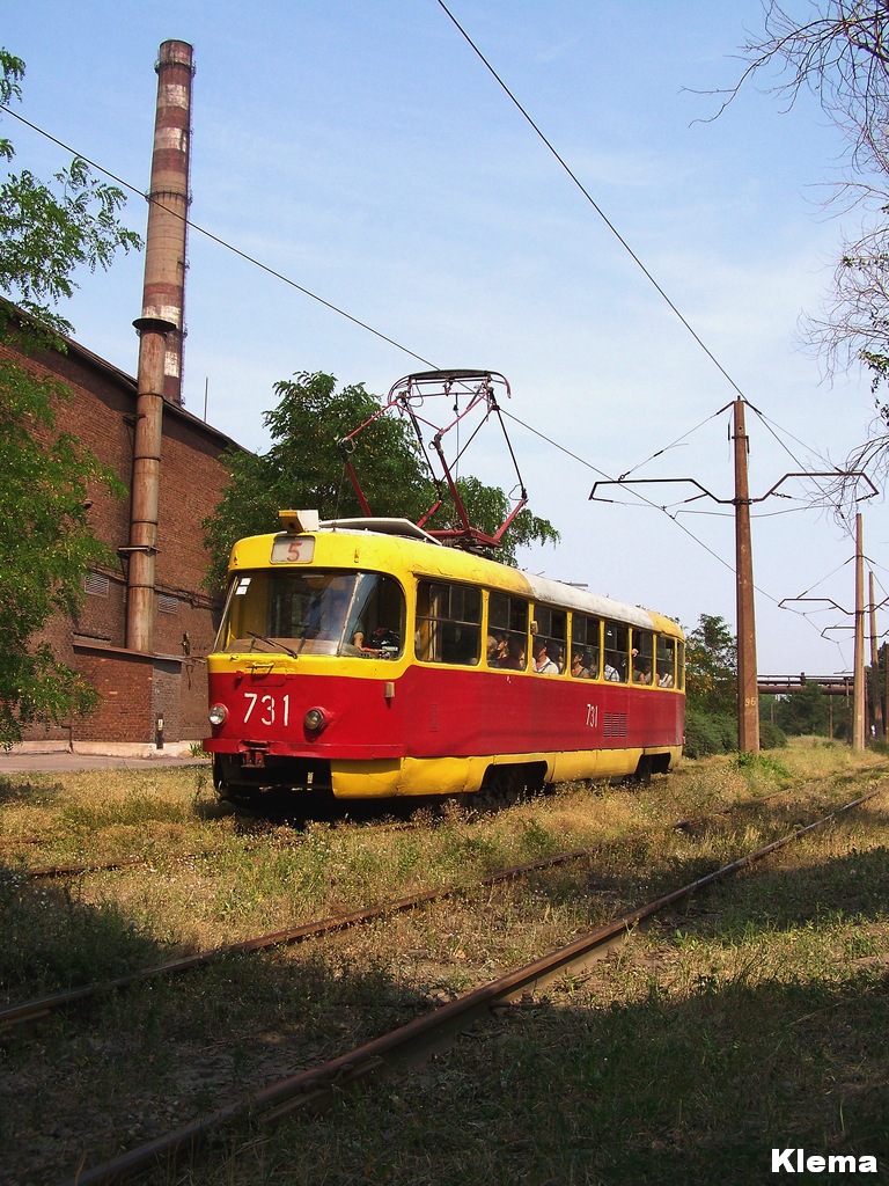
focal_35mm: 38
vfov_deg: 49.0
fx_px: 1301
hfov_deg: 37.7
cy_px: 593
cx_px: 444
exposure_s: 1/800
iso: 100
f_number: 4.5
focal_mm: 6.3
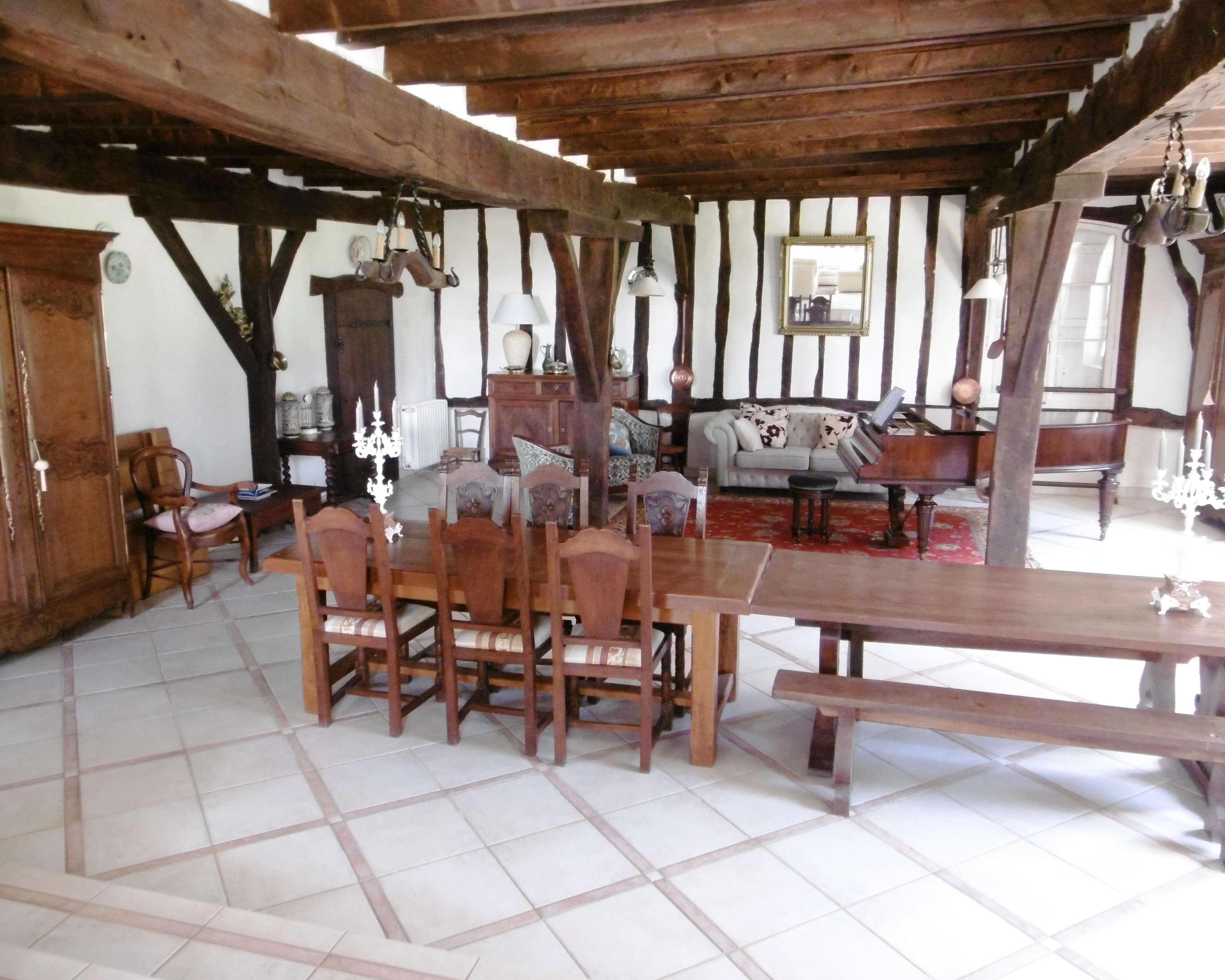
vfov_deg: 54.9
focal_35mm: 26
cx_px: 580
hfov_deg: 66.0
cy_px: 474
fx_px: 943
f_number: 3.1
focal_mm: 4.3
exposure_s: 1/13
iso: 400
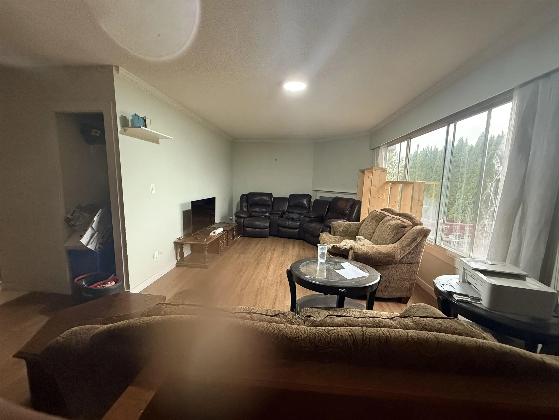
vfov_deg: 85.7
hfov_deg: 102.1
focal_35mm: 14
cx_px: 280
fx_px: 226
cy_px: 210
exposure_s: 1/60
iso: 640
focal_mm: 2.22
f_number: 2.2
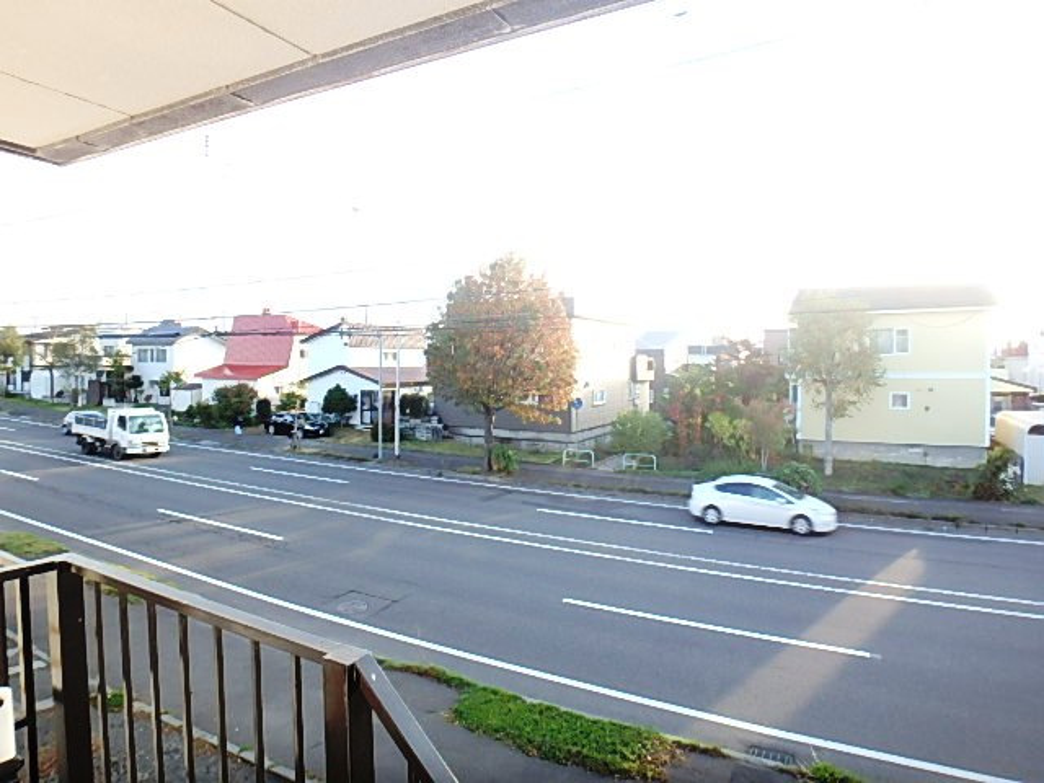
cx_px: 522
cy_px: 392
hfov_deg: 79.0
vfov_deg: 63.4
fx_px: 633
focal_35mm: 21
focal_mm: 3.7
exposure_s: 1/80
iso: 125
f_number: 3.5
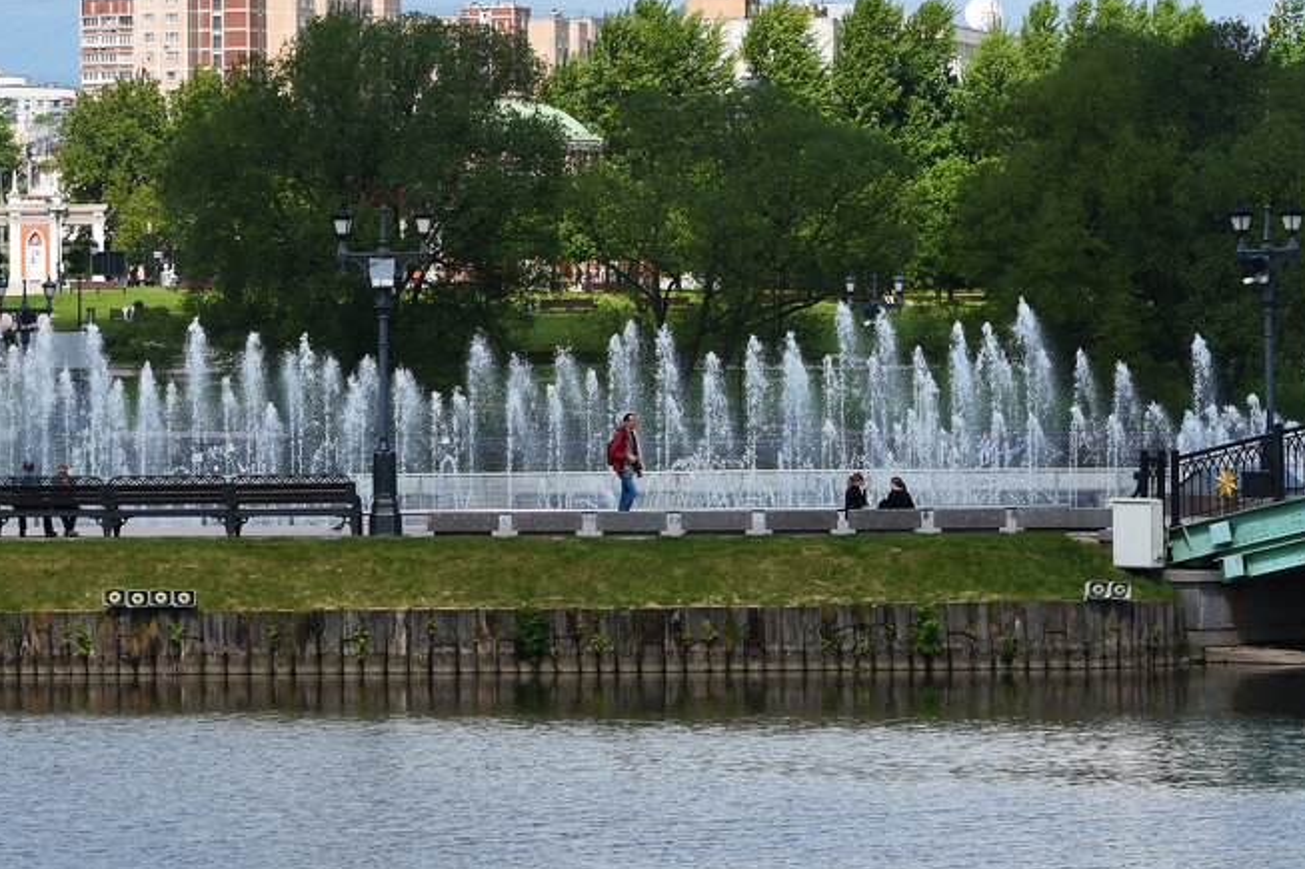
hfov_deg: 10.6
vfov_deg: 7.1
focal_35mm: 193
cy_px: 400
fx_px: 6994
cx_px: 422
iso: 100
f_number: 5.6
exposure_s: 1/500
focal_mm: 70
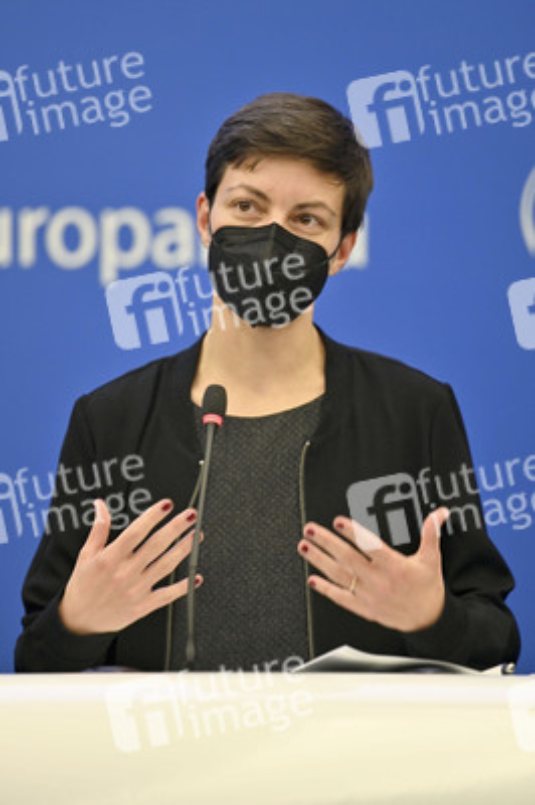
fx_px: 4466
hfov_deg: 6.9
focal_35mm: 200
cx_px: 268
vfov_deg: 10.3
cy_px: 402
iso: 640
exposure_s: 1/160
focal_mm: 200
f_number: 2.8
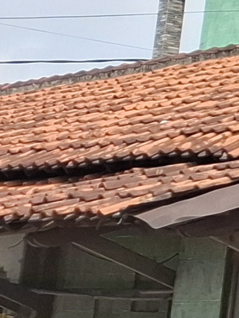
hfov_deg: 5.6
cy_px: 111
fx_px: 1675
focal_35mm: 182
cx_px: 1258
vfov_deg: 10.9
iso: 50
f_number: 1.8
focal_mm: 5.54
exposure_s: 1/1399
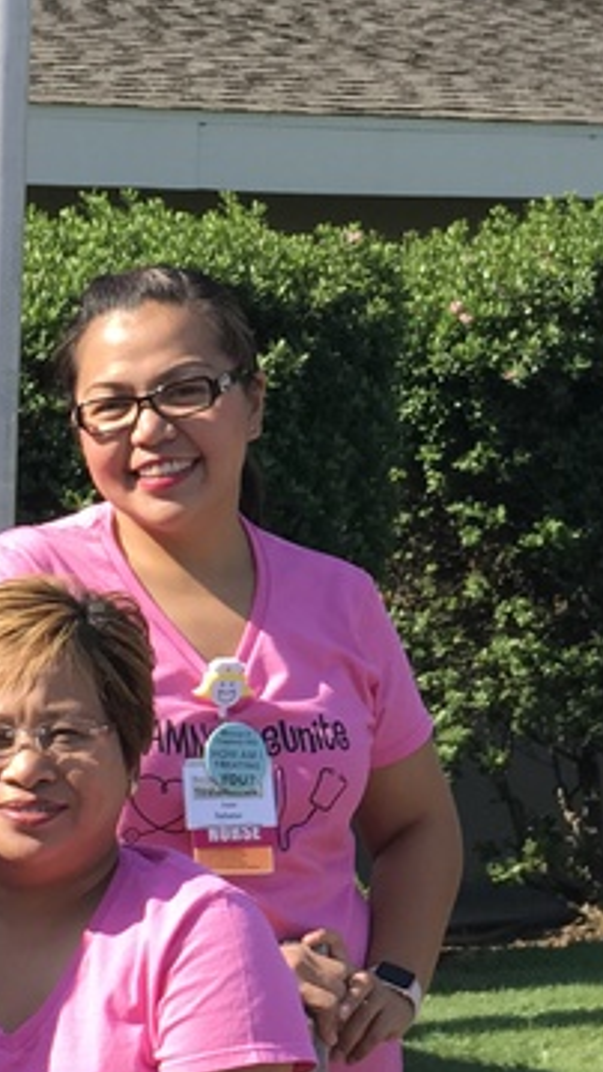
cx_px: -331
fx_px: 4717
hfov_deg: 7.2
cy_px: 1302
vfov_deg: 12.6
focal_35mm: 166
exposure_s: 1/372
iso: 20
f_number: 2.8
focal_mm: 6.6
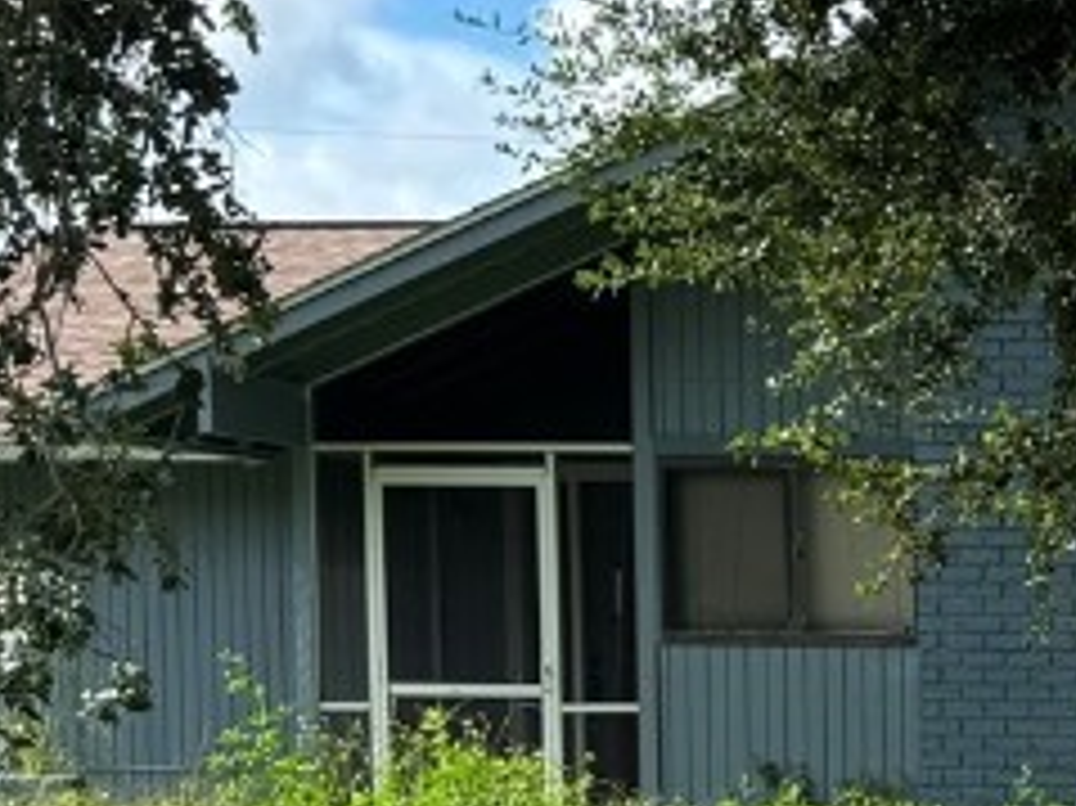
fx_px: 3200
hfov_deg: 17.4
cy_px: 923
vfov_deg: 14.0
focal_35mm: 103
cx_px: 1571
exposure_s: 1/1524
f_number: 1.78
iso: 80
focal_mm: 6.76
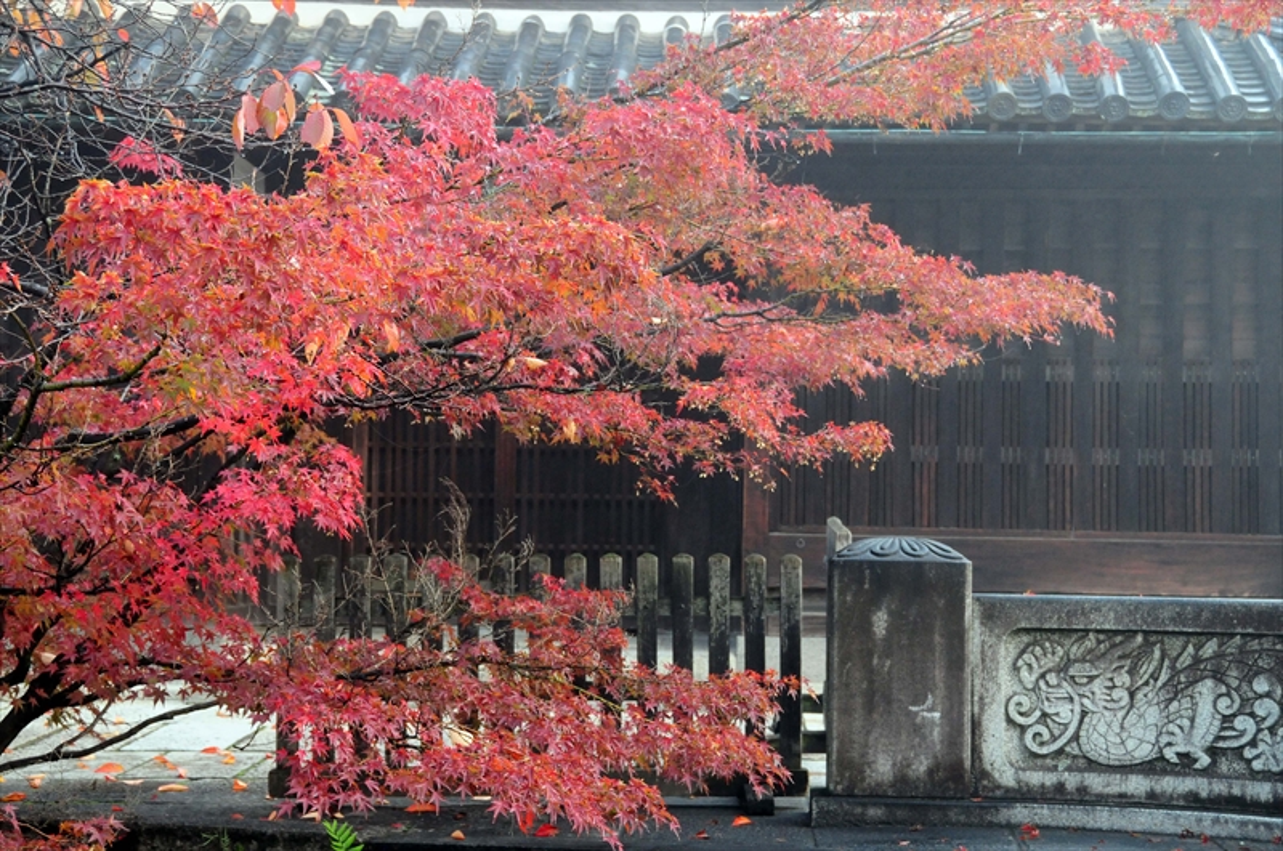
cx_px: 642
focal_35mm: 405
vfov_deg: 3.4
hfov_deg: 5.1
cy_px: 426
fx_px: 14413
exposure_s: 1/80
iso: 800
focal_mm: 270
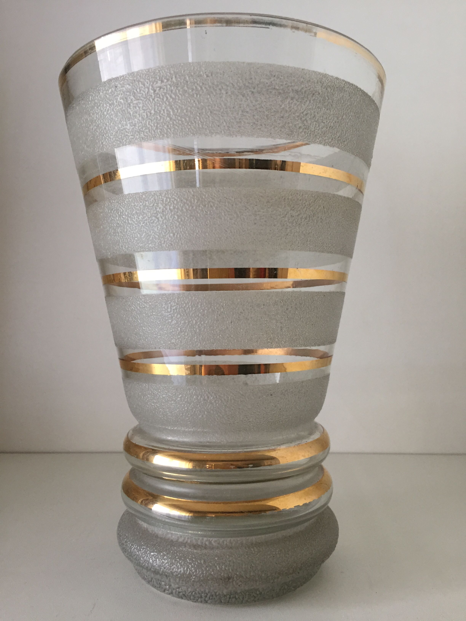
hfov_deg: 48.2
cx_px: 233
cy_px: 310
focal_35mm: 29
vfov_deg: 61.7
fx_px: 521
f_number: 2.2
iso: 64
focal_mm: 4.15
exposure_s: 1/33
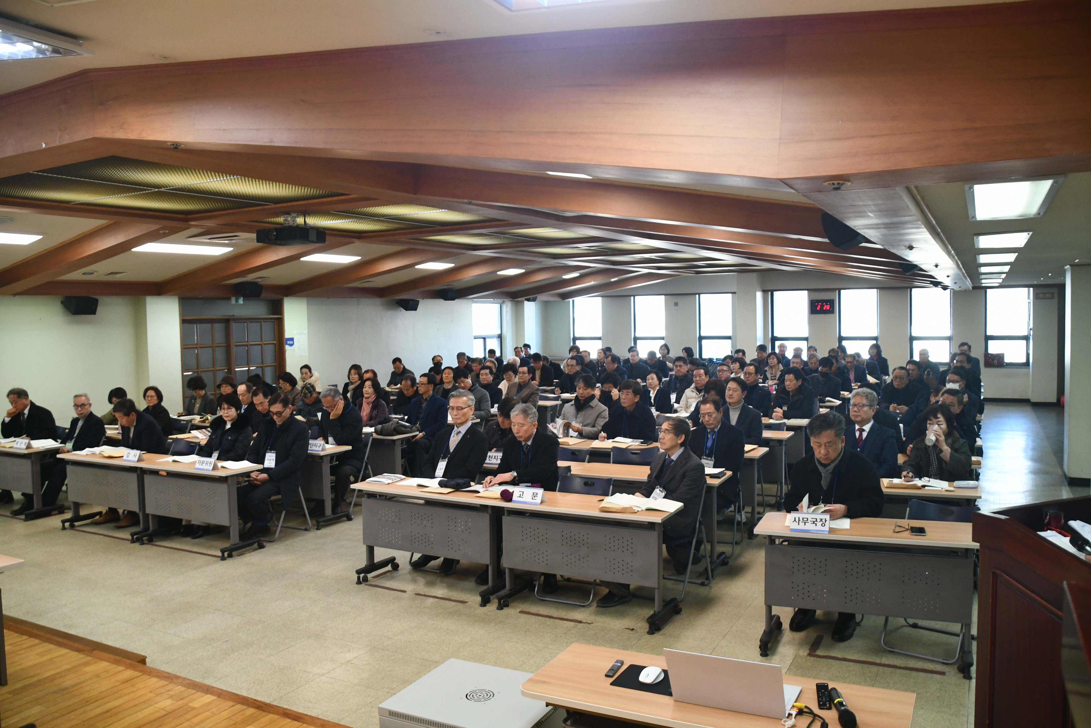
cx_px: 546
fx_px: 818
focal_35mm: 27
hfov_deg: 67.4
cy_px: 364
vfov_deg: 47.9
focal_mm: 18
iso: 1000
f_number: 3.5
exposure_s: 1/80
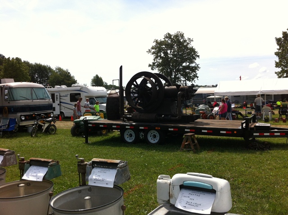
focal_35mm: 35
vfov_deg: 40.6
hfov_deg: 52.7
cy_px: 108
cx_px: 144
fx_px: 291
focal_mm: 3.85
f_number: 2.8
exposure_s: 1/1436
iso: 80
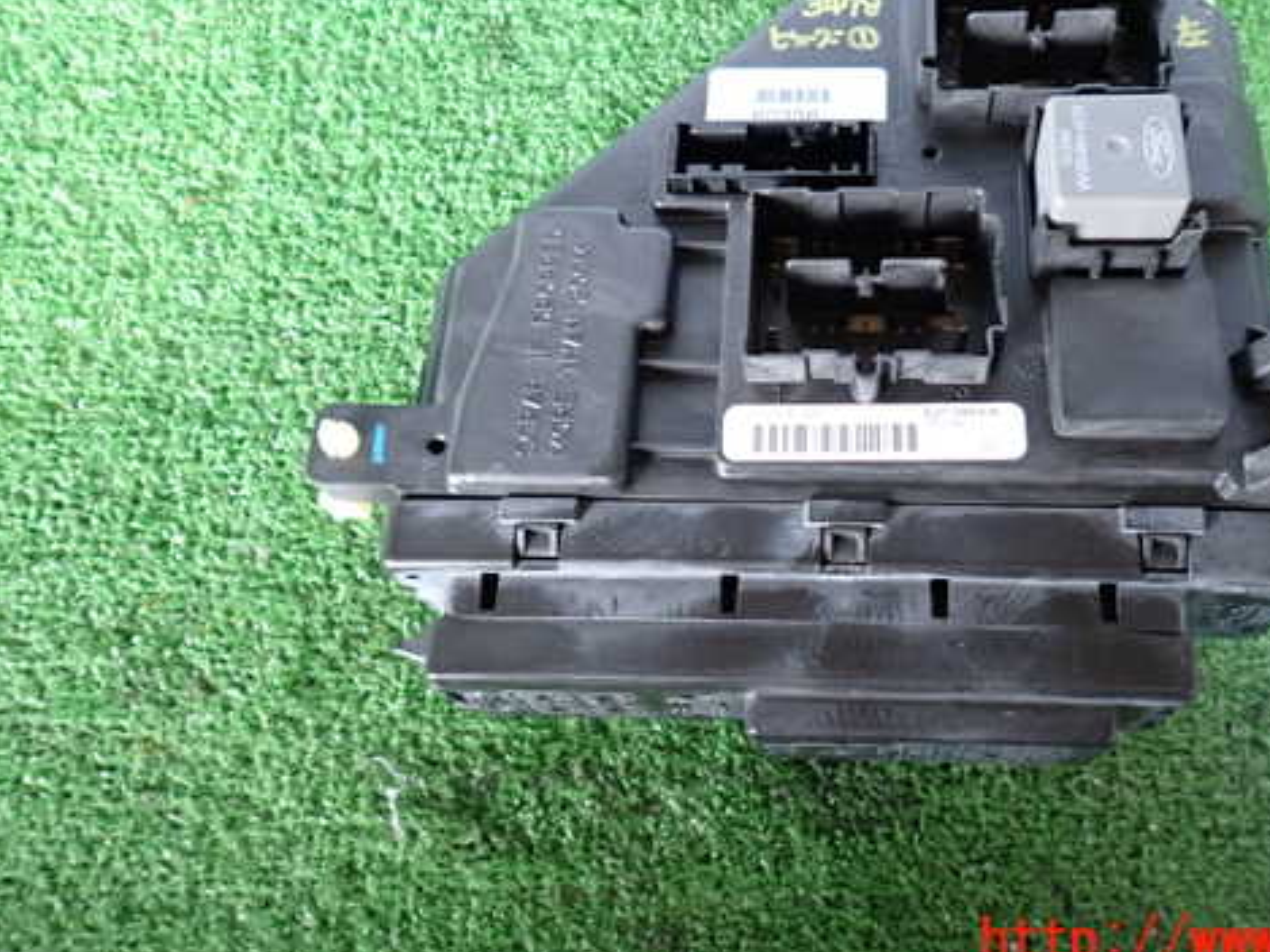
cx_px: 780
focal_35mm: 32
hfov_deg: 56.2
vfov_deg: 43.9
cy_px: 368
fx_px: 1174
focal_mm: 4.5
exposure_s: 1/30
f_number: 2
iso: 400
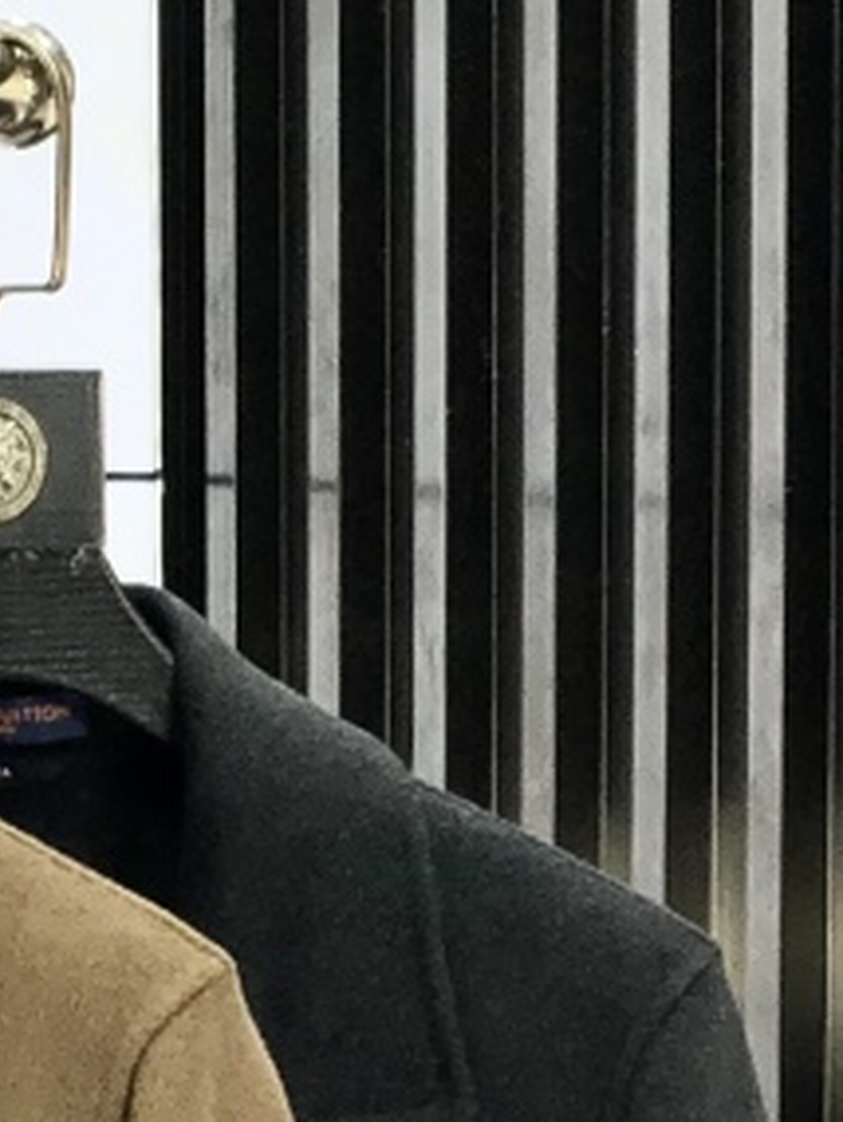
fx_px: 8533
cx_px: -551
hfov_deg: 5.6
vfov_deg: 7.1
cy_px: 2579
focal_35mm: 263
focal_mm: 6
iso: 16
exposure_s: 1/130
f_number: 2.4
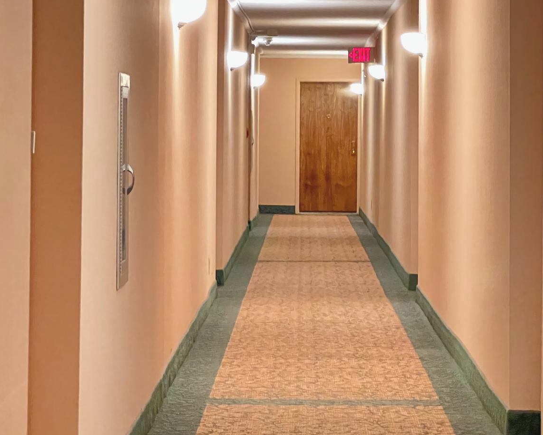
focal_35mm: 135
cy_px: 148
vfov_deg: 11.4
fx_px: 2170
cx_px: 334
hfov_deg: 14.3
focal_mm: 9
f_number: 2.8
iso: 2500
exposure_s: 1/15
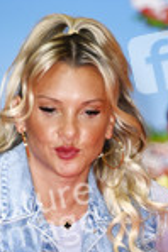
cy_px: 308
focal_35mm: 808
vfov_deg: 2.6
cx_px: 61
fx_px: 5669
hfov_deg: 1.7
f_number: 5.6
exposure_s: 1/250
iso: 1250
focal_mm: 300
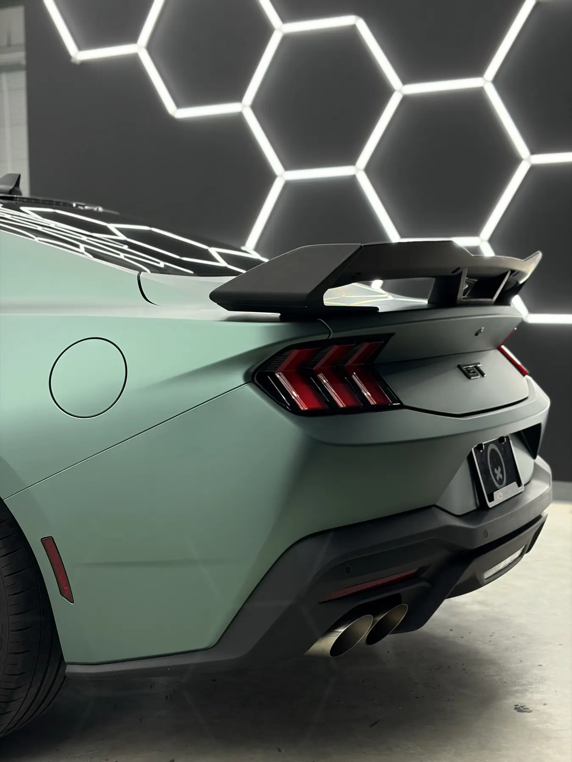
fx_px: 1146
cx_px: 286
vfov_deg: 36.8
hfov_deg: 28.0
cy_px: 381
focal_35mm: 52
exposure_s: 1/194
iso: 100
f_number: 1.6
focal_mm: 5.96
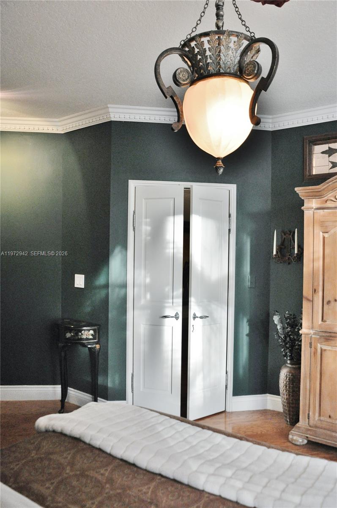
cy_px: 254
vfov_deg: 67.4
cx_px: 168
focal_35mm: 27
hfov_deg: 47.8
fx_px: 380
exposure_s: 1/60
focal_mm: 18
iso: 800
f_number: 4
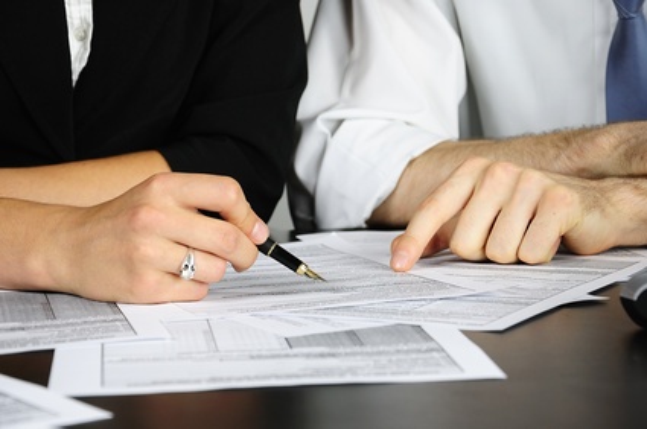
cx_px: 324
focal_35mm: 112
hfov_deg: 18.2
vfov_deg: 12.1
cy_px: 214
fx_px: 2019
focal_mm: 75
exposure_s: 1/60
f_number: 9
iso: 200
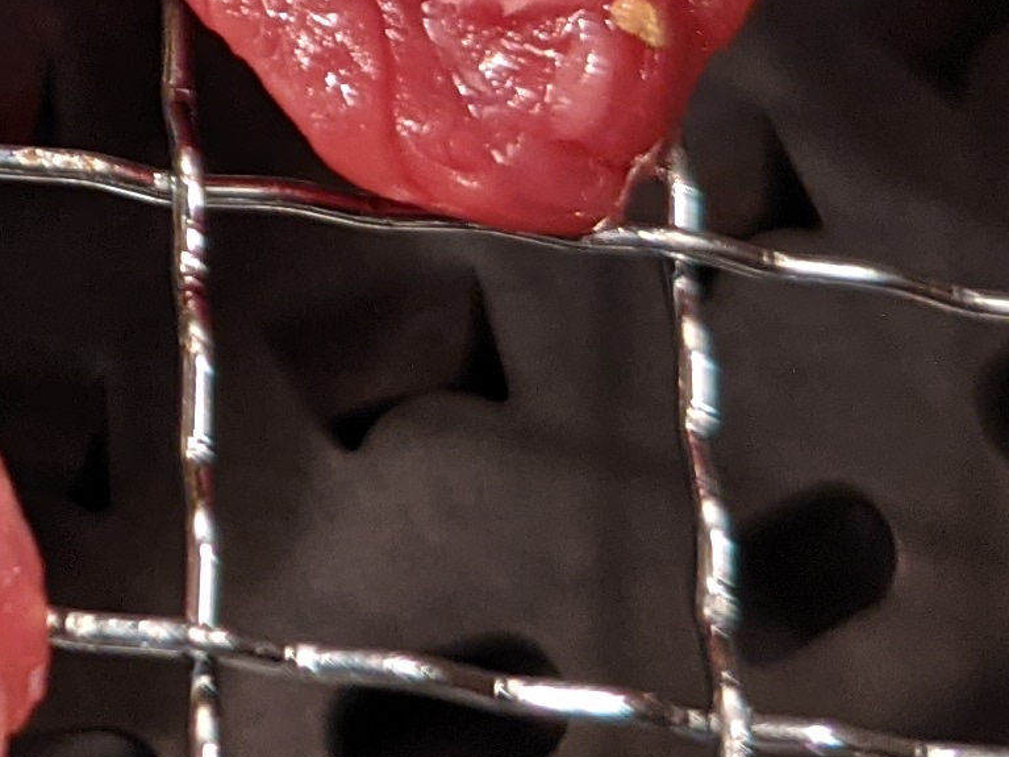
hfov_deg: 12.6
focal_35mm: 142
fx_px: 4138
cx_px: -864
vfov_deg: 10.0
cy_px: -542
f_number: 1.73
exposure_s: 1/25
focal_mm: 4.38
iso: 165
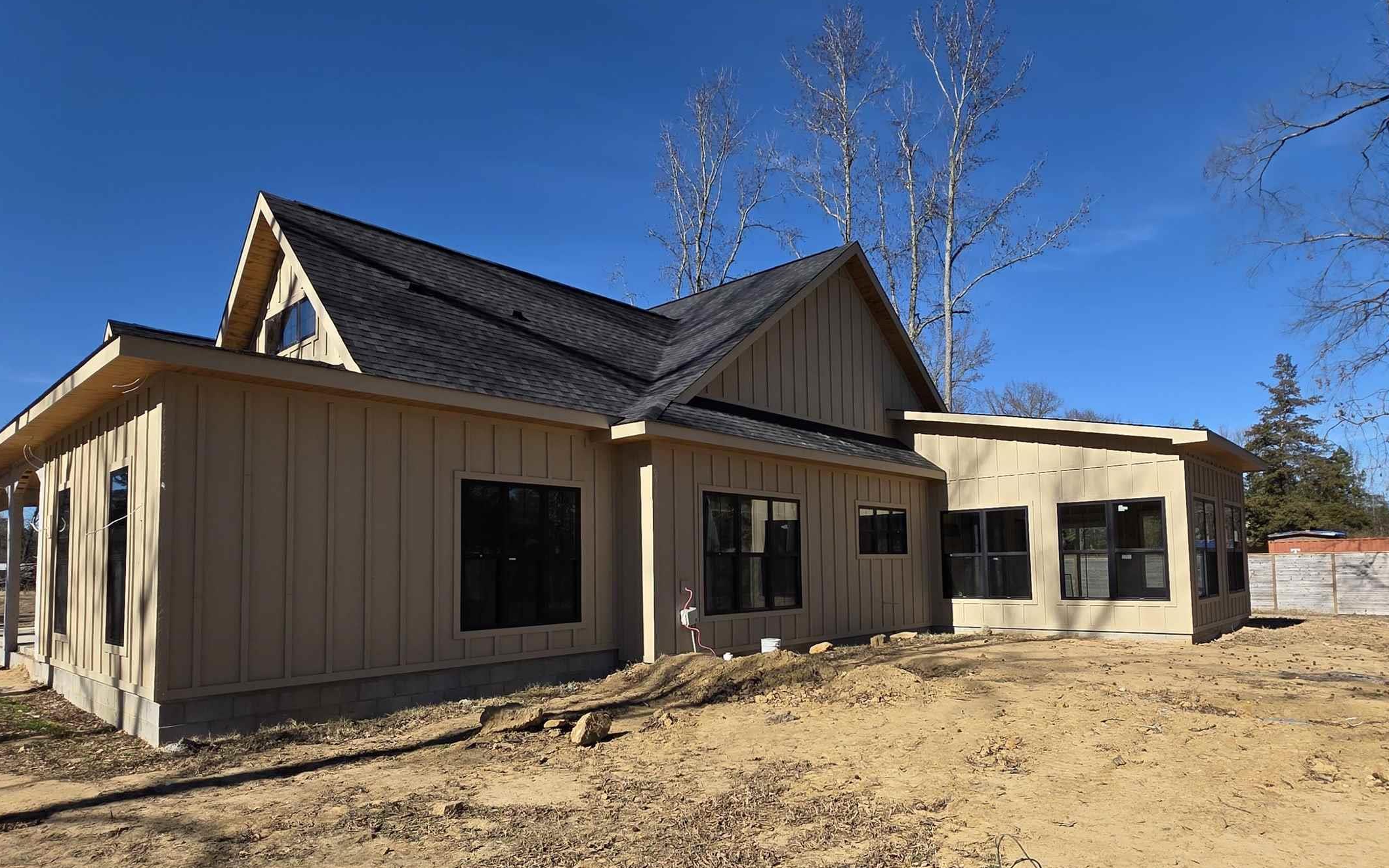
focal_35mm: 20
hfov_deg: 85.1
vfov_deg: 59.2
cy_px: 518
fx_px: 757
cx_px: 701
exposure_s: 1/2579
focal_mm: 2.2
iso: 40
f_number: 1.9
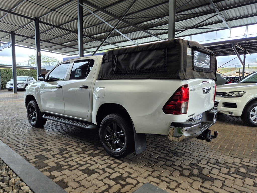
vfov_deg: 58.9
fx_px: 171
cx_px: 128
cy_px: 96
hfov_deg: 73.9
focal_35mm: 23
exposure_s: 1/180
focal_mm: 5.4
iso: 25
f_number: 1.8
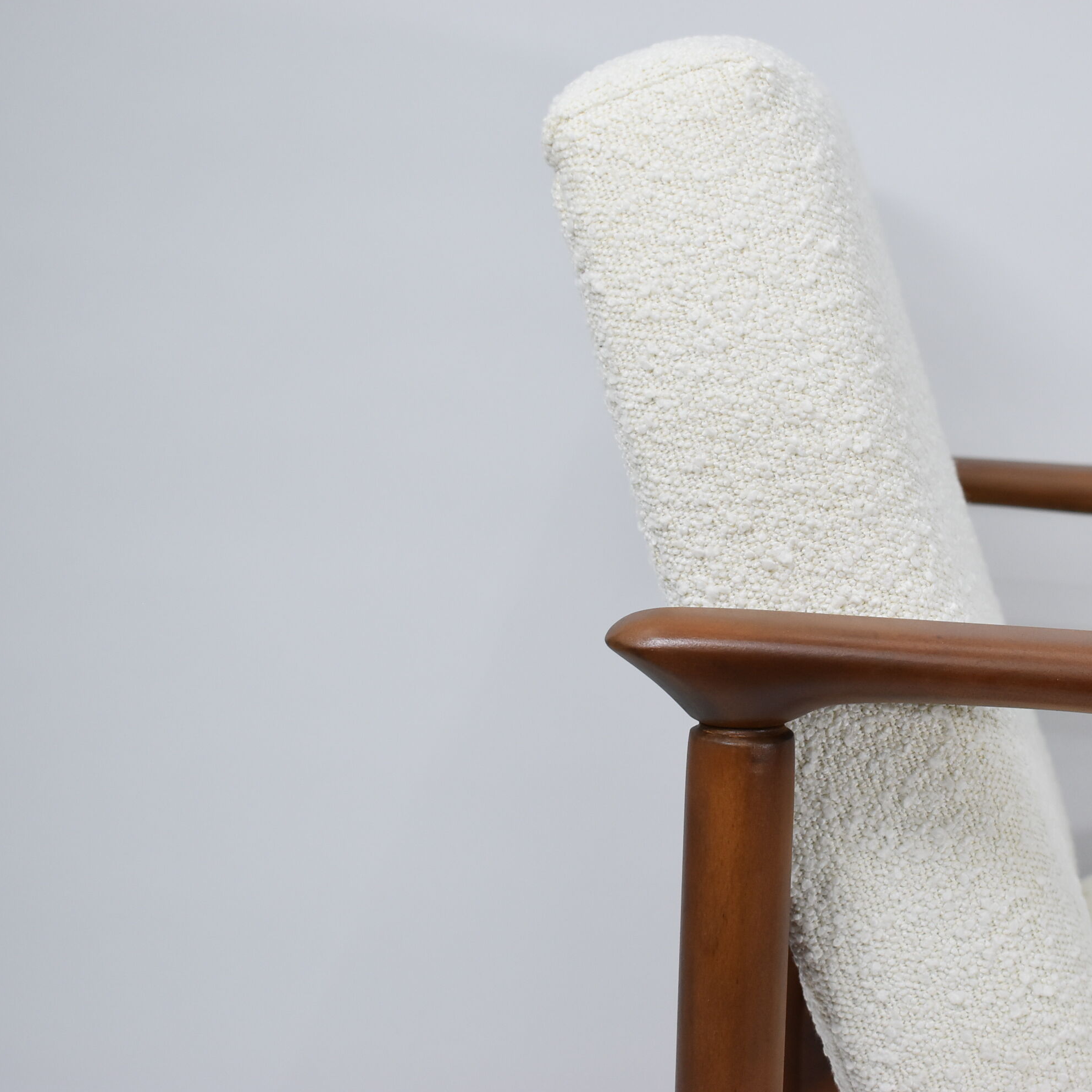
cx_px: 792
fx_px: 2605
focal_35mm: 73
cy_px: 548
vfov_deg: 23.7
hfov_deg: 23.5
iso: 800
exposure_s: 1/125
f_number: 5
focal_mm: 38
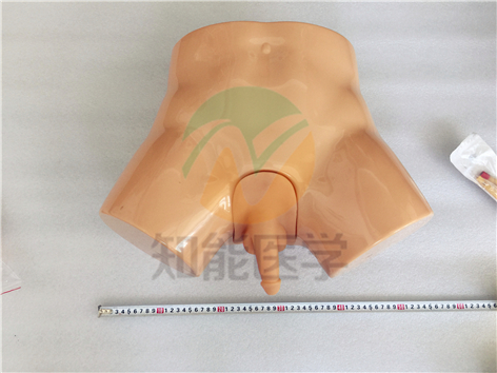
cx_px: 248
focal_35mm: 29
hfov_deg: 61.7
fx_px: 416
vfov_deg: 48.2
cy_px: 186
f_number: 2.2
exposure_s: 1/33
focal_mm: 4.15
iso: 40
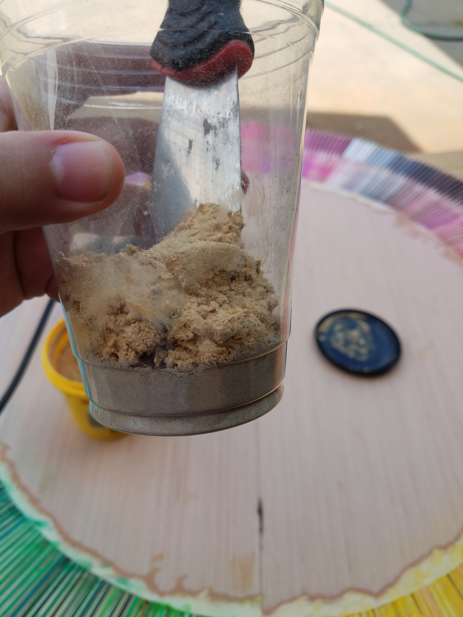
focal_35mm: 26
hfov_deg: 53.1
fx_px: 464
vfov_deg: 67.3
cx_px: 232
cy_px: 308
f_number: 1.7
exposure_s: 1/1032
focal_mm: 4.2
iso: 40
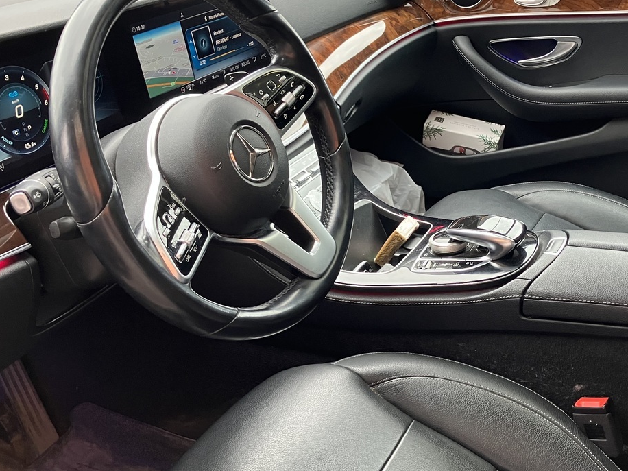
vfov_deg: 32.9
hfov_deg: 42.6
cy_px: 237
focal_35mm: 44
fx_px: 798
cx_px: 396
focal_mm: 3.99
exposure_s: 1/50
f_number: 1.8
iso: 100
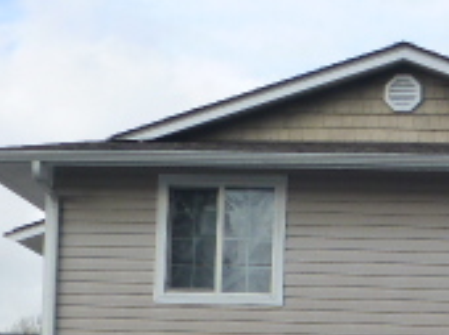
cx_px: 407
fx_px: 1464
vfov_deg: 12.5
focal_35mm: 113
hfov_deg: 17.2
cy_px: 472
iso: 160
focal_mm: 5.4
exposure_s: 1/400
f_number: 4
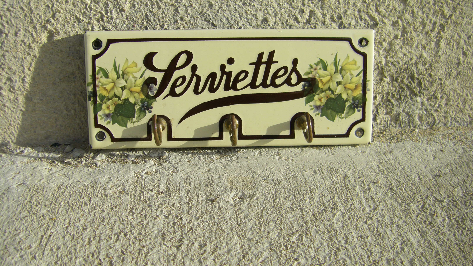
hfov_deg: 48.4
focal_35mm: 42
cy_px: 127
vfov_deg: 28.3
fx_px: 527
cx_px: 240
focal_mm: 6.3
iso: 64
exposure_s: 1/160
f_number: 7
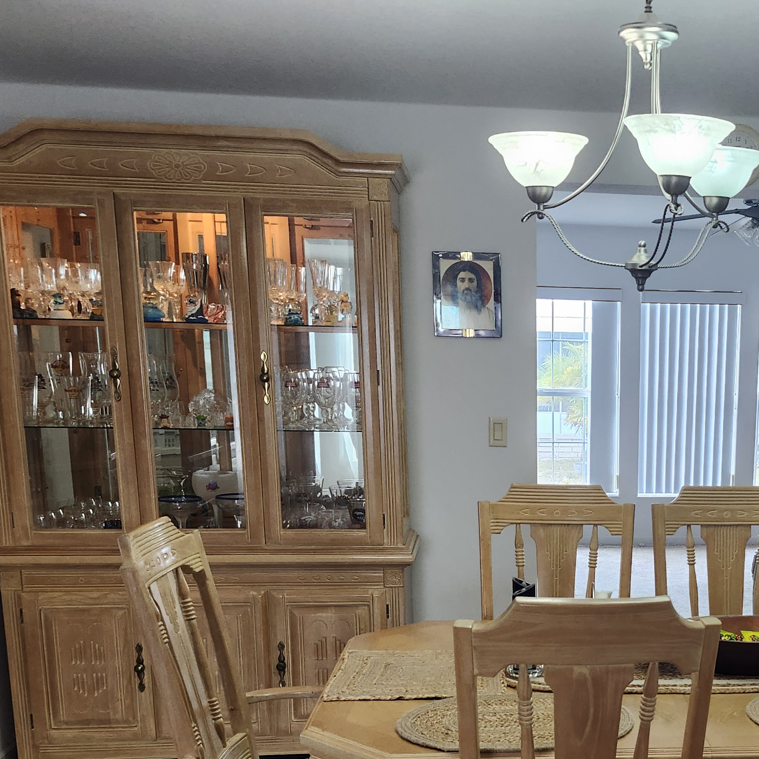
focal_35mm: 44
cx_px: 656
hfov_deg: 36.4
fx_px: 1091
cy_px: 596
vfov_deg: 37.1
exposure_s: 1/120
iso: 320
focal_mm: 5.54
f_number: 1.8
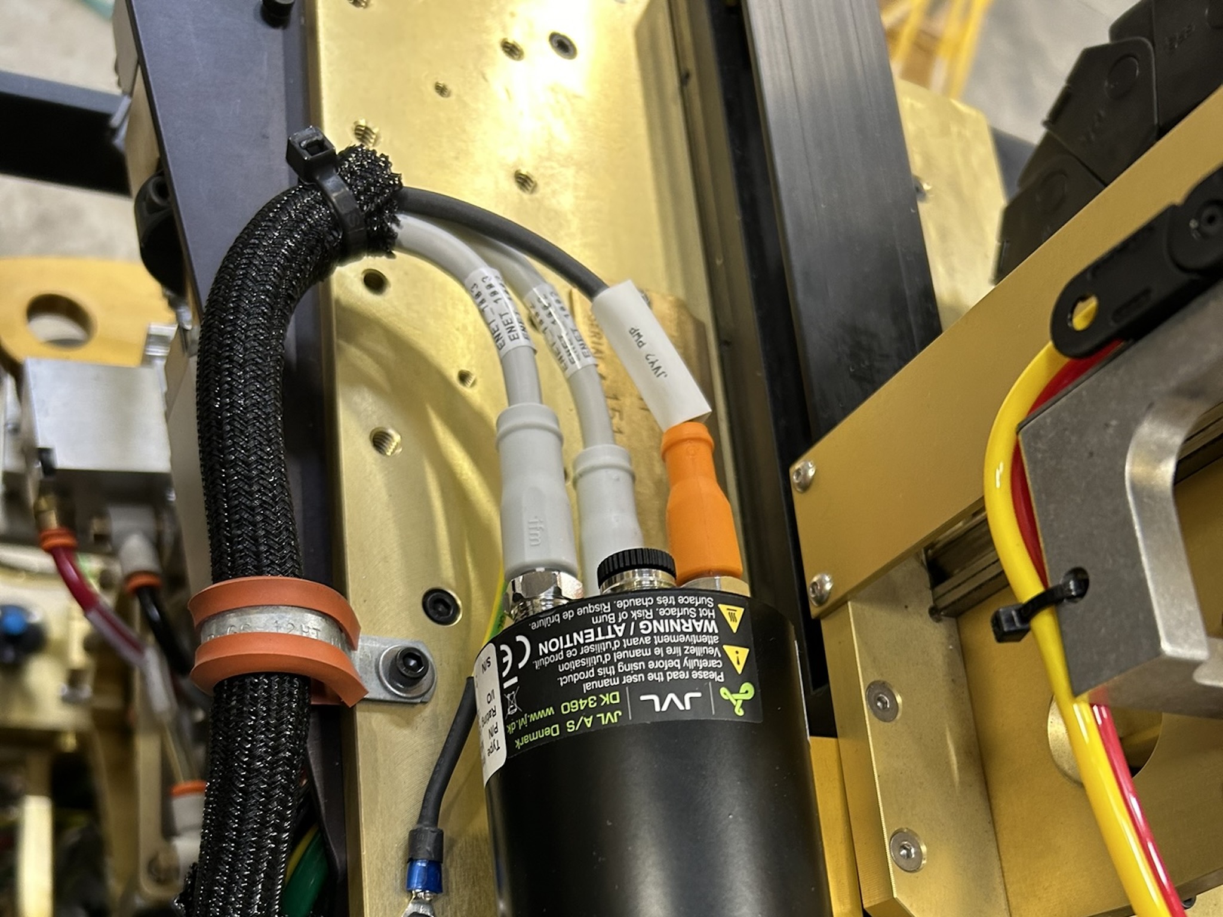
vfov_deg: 53.1
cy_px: 458
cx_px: 612
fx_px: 919
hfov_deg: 67.3
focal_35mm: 26
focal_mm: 5.7
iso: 160
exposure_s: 1/60
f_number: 1.5
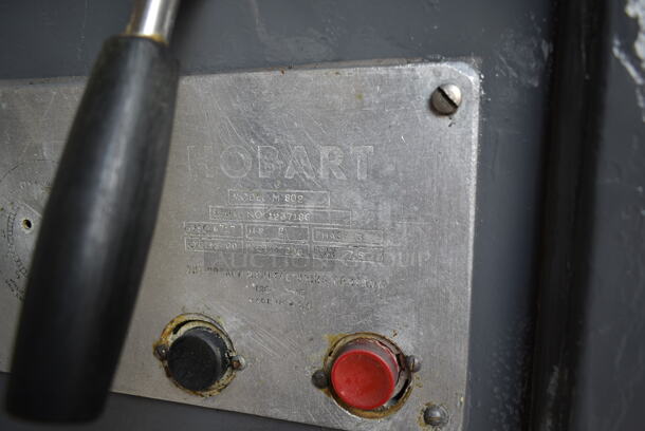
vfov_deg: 48.0
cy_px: 216
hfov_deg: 67.3
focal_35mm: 27
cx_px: 322
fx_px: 484
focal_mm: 18
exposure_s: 1/50
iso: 100
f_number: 3.5
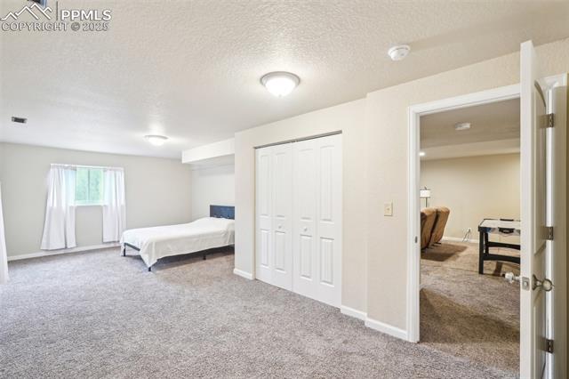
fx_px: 237
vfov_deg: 77.3
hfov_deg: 100.4
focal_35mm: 15
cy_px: 190
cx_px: 284
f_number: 8
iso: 800
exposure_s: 1/2
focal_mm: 10
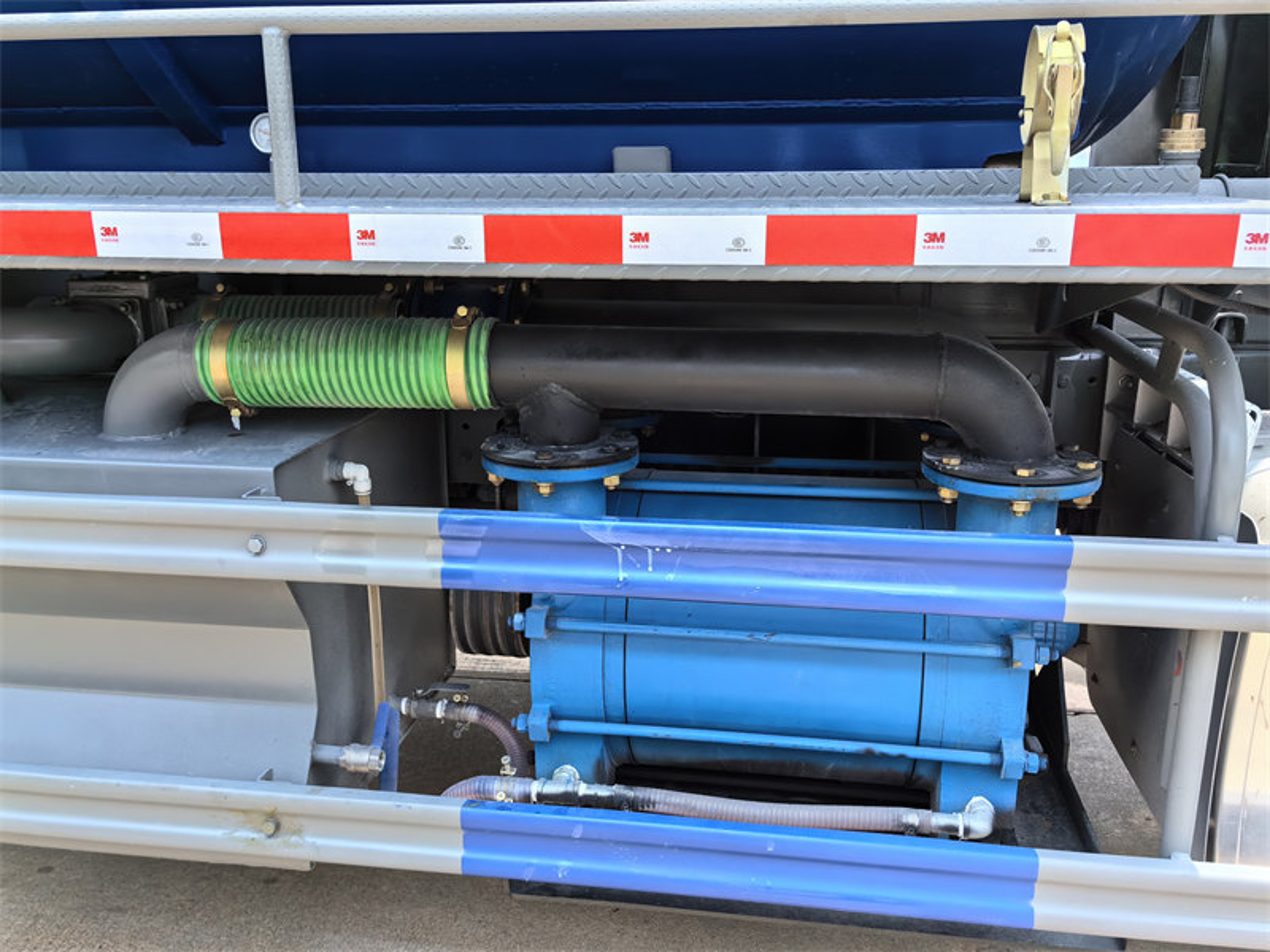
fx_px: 1064
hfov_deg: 61.7
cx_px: 635
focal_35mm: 29
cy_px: 476
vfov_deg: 48.2
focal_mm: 5.75
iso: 50
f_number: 2
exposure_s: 1/1157
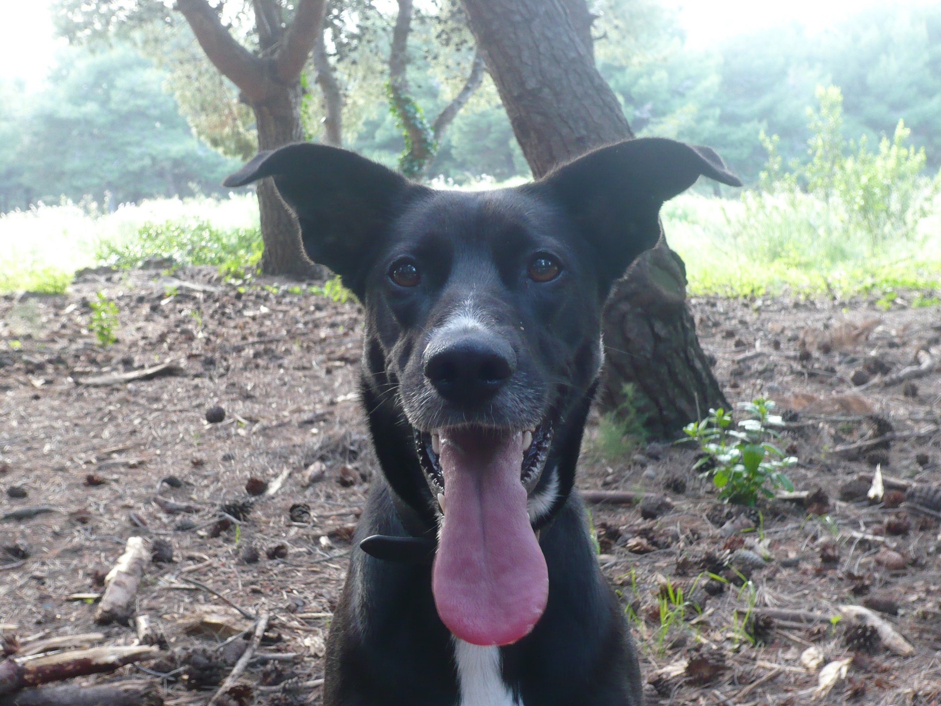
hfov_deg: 42.1
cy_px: 353
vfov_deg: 32.2
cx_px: 470
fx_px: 1223
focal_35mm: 45
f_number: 3.5
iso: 200
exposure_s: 1/15
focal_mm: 7.4
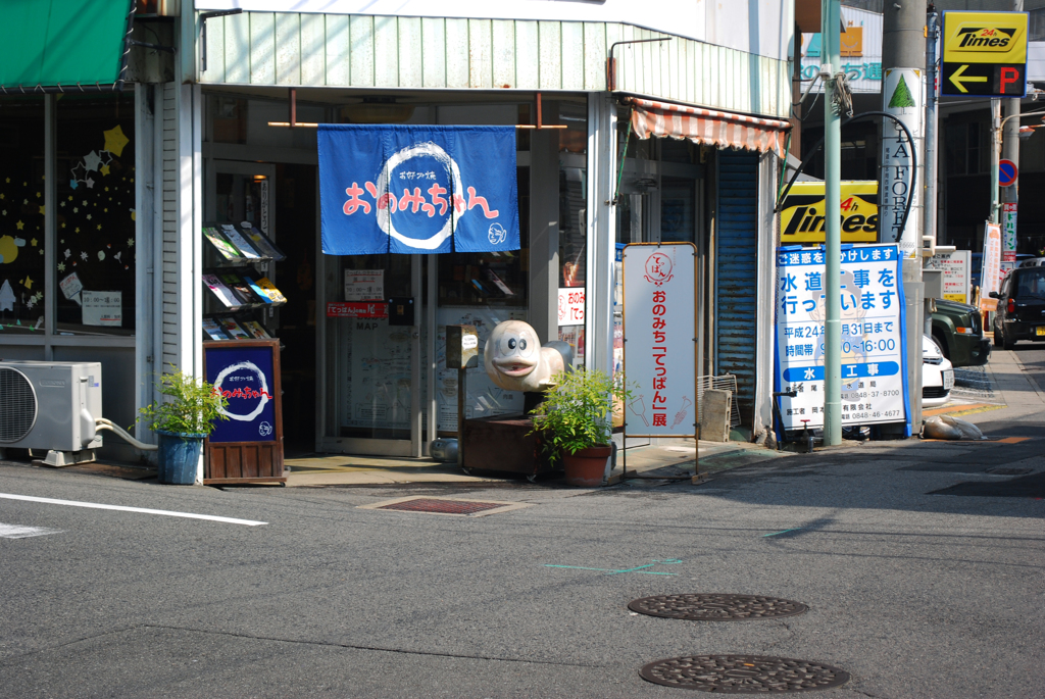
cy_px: 350
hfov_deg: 24.6
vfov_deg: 16.6
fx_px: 2397
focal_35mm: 82
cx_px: 522
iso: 200
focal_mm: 55
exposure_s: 1/160
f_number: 5.6
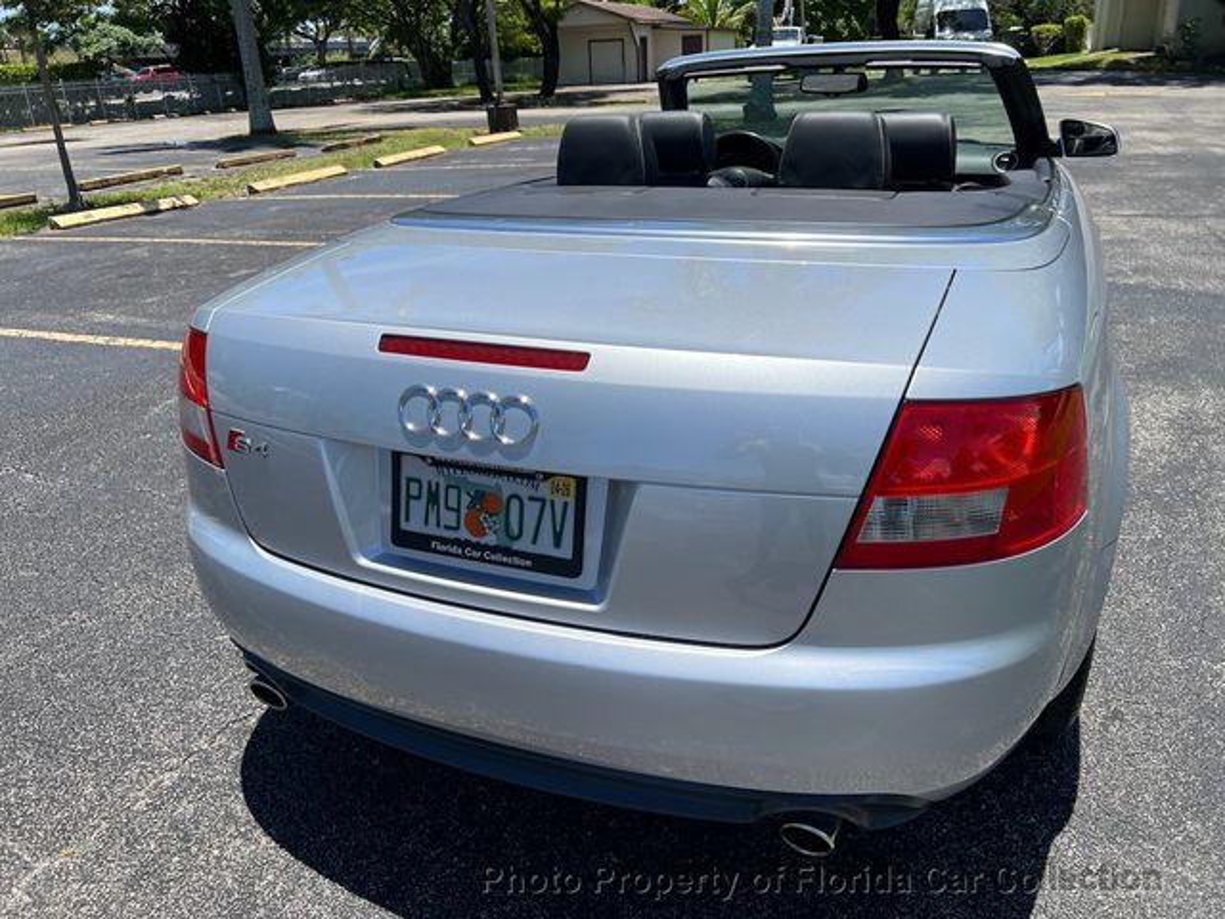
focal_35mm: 26
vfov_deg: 53.1
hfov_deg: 67.3
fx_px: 920
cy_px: 460
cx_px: 612
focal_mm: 5.7
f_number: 1.5
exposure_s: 1/4115
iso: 50
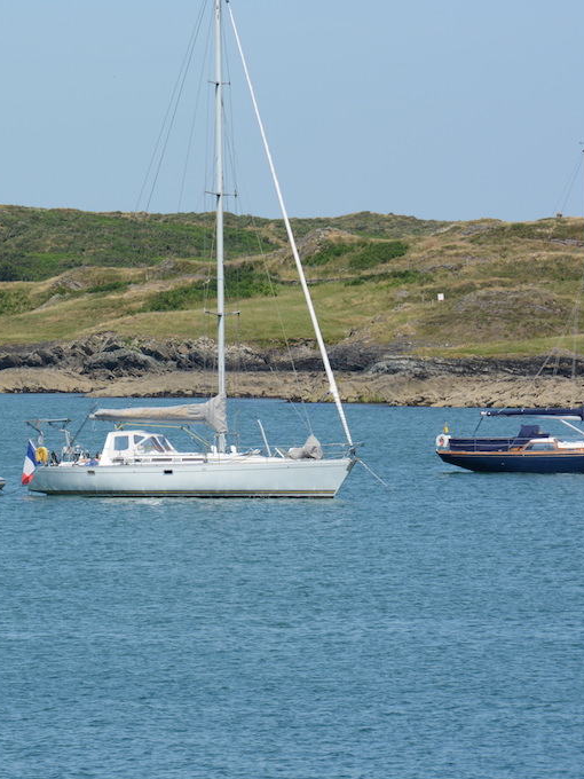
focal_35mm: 326
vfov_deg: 6.1
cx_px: 58
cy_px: 390
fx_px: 7333
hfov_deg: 4.6
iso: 400
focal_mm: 150
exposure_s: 1/500
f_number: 11
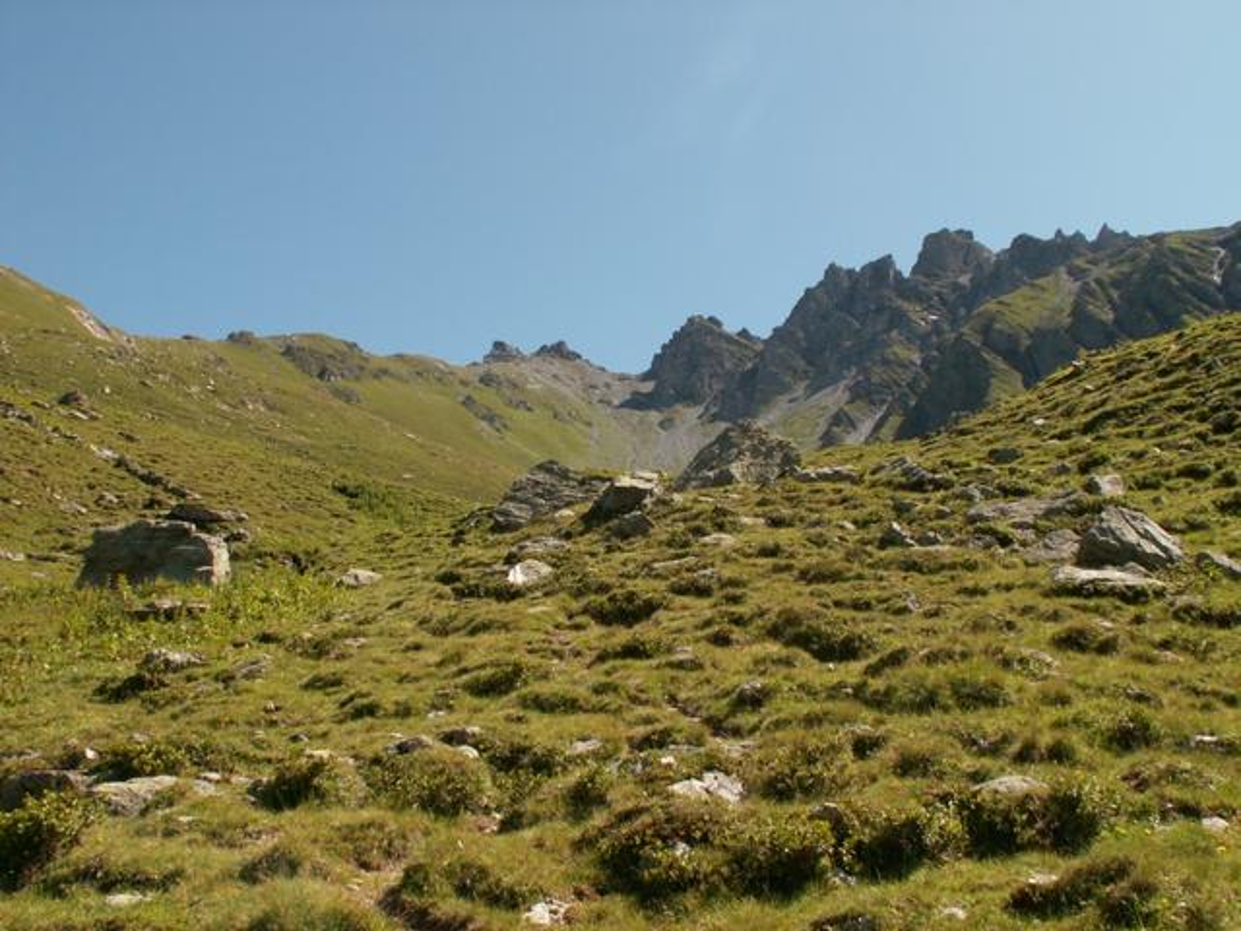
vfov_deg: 40.7
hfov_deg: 52.6
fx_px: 1255
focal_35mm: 35
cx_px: 620
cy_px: 466
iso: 50
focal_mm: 5.86
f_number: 5.6
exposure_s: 1/200
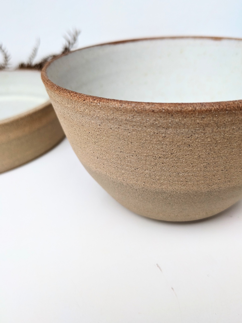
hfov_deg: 51.4
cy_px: 162
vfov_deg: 65.3
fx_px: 252
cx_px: 121
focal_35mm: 27
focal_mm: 4.38
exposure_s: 1/99.9
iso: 95
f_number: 1.73
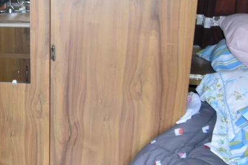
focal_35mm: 56
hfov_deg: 32.8
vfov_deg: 24.2
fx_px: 386
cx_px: 2
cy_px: 89
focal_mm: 10
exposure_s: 1/60
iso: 800
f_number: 3.5
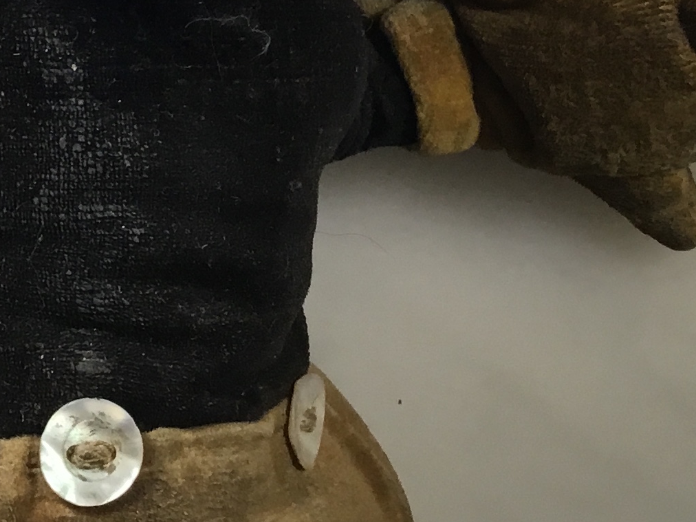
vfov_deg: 14.2
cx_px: 85
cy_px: -142
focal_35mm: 100
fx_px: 2011
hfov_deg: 19.3
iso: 25
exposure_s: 1/40
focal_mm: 3.3
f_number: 2.4
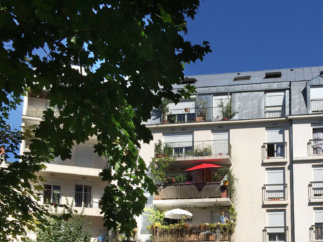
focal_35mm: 51
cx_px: 238
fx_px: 476
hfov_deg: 36.7
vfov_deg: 28.0
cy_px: 194
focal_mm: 4.15
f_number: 2.2
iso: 32
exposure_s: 1/2933
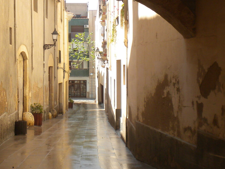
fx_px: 578
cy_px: 40
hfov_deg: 21.8
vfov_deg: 16.5
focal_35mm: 89
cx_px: 48
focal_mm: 6.6
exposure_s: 1/267
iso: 64
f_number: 3.5
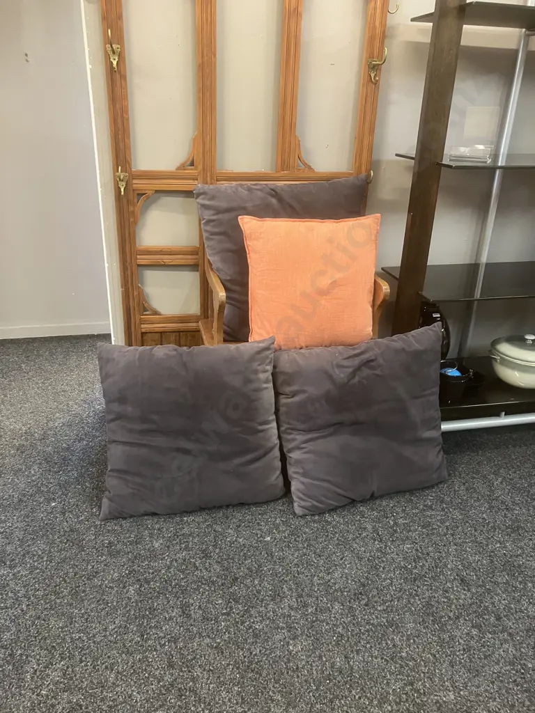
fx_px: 577
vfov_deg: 63.4
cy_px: 356
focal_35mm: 28
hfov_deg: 49.7
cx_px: 268
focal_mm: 3.99
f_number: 1.8
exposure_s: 1/33
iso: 250
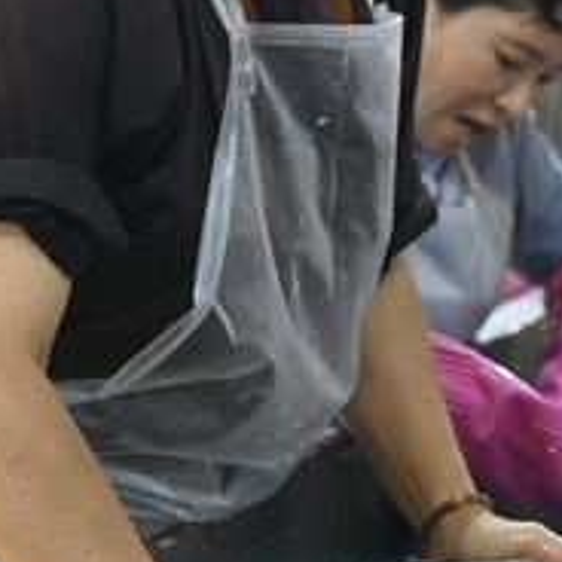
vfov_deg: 11.6
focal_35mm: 150
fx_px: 2755
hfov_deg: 11.6
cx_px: 446
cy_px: 125
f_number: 4
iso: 16000
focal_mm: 50
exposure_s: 1/250
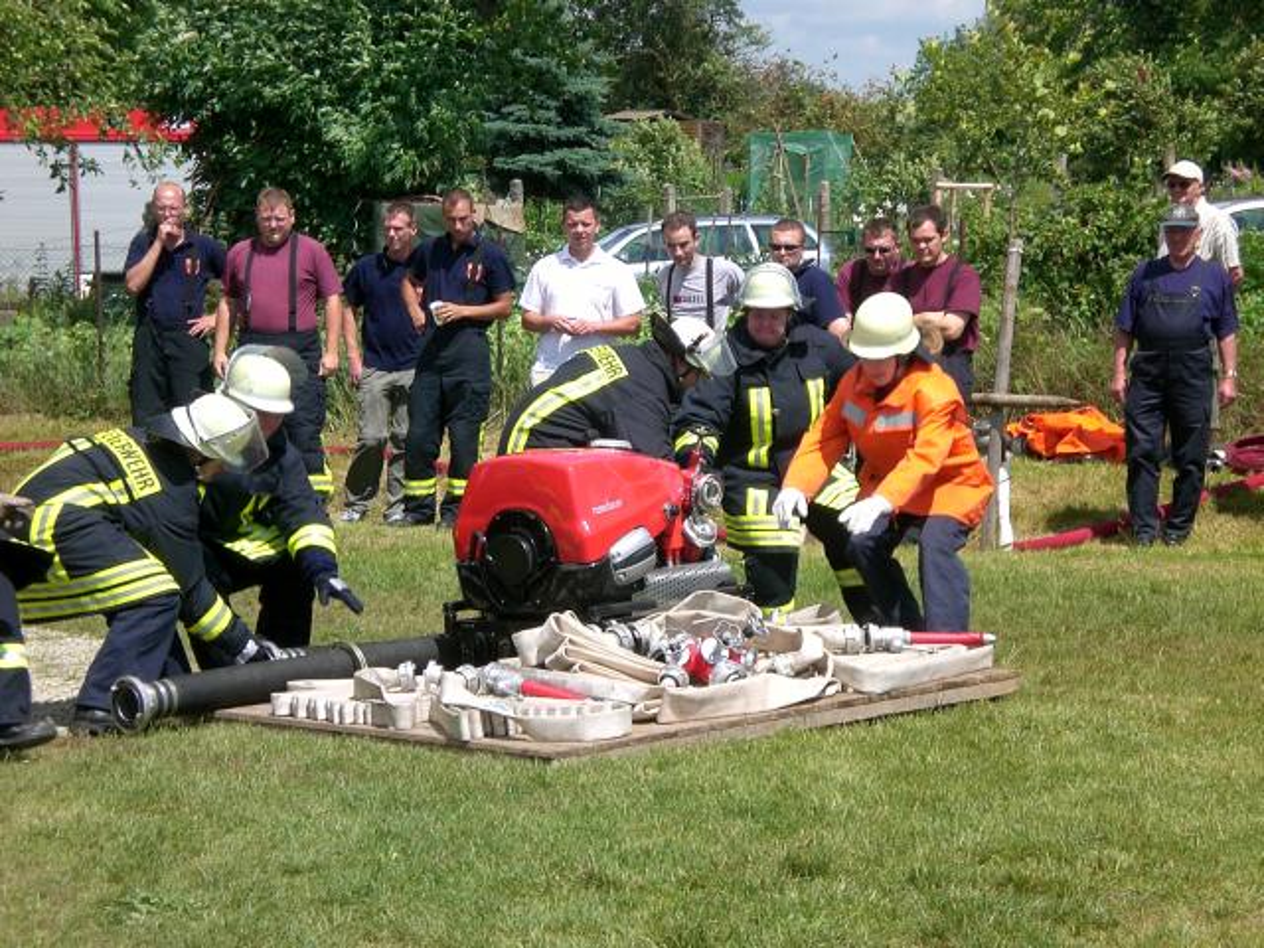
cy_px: 474
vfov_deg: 13.0
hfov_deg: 17.3
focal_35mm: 114
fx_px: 4163
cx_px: 632
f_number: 5.9
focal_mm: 18.9
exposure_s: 1/320
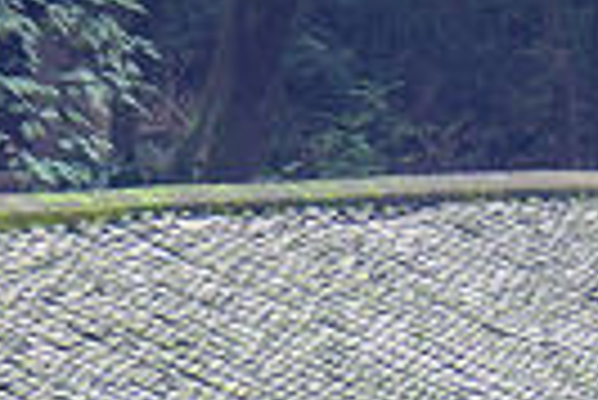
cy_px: 1157
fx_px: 9395
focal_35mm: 565
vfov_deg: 2.4
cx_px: 207
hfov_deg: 3.6
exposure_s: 1/80
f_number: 3.5
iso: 100
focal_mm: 50
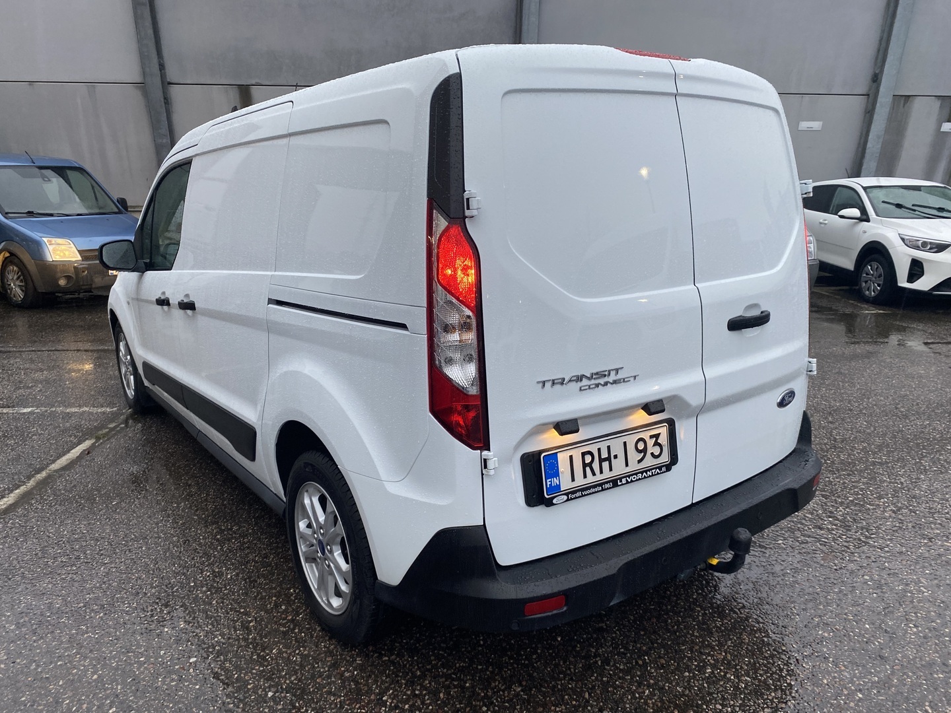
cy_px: 356
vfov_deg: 53.1
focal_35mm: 26
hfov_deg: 67.3
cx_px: 476
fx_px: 714
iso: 100
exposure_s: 1/102
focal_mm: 4.25
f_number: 1.8
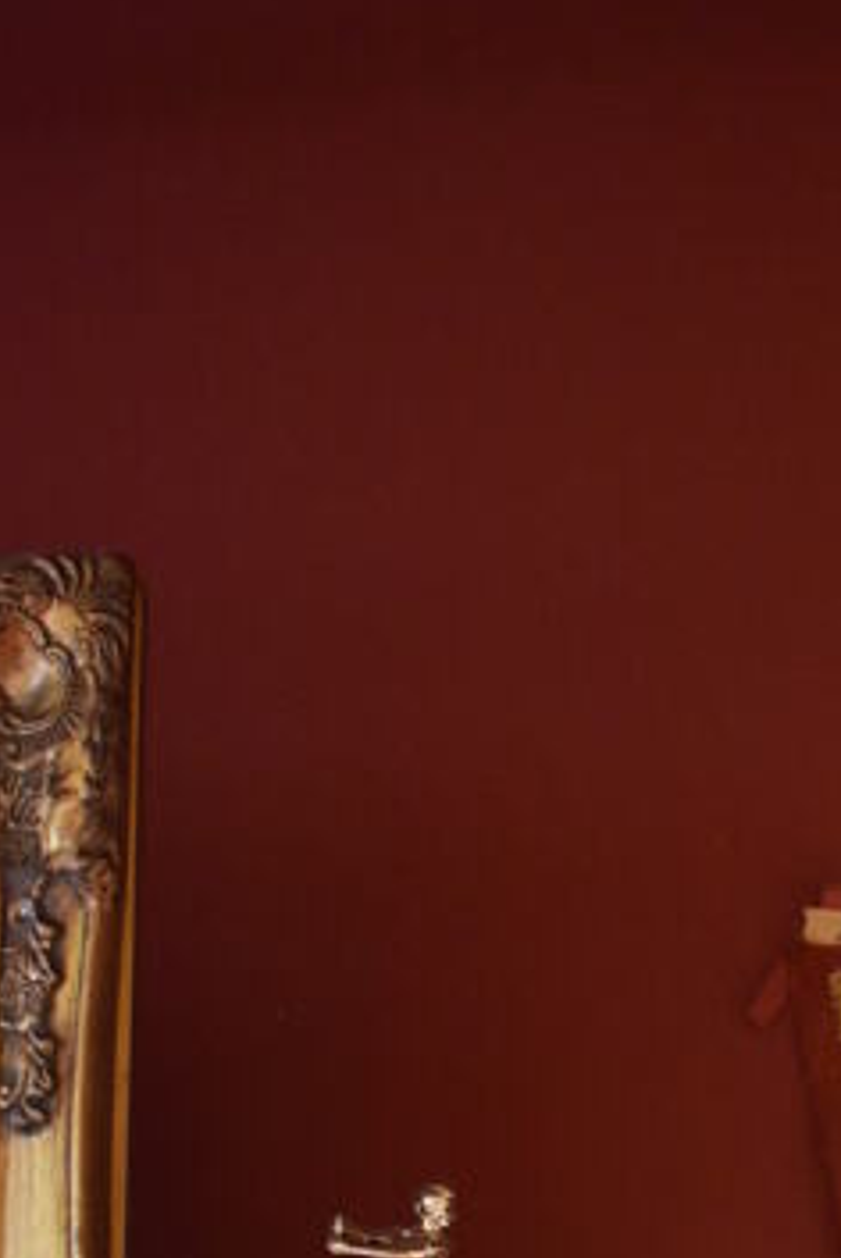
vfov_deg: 15.0
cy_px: 1541
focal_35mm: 132
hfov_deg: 10.2
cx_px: 1080
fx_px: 4616
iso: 3200
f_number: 4.5
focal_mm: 34
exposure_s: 1/20
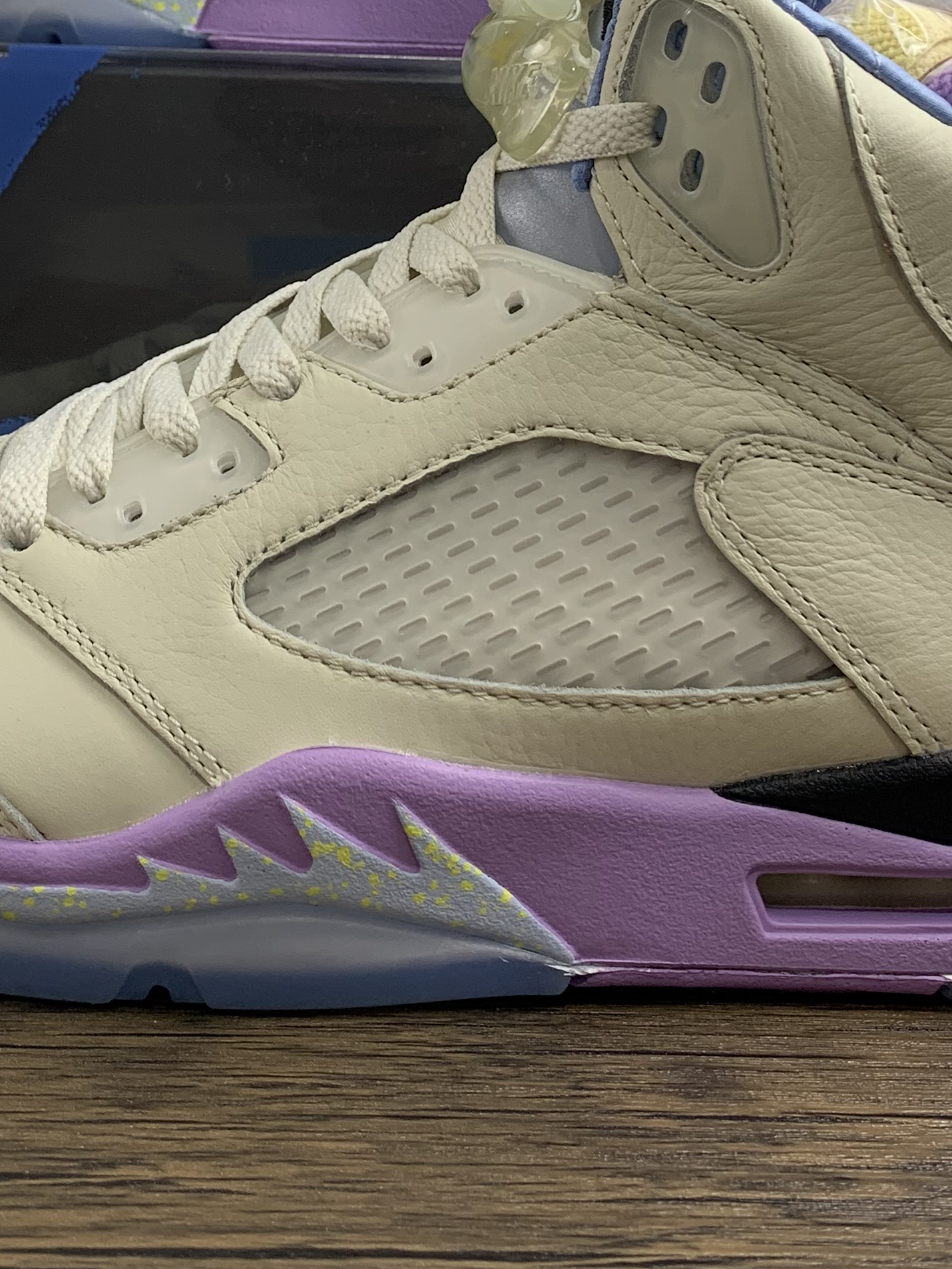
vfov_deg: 33.3
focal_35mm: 55
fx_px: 2016
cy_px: 151
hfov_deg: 26.5
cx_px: 360
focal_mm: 4.25
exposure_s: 1/121
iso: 50
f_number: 1.8
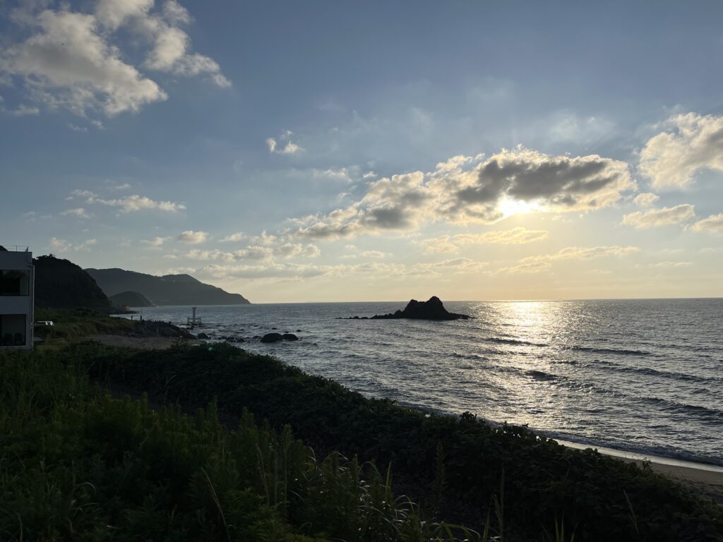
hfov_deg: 67.3
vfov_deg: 53.1
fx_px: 543
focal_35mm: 26
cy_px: 271
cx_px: 362
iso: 50
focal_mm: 5.1
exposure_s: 1/11905
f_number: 1.6
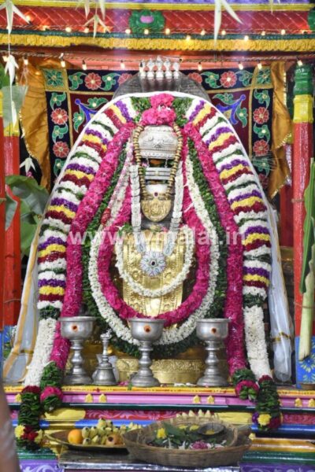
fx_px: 1673
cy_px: 236
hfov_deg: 10.8
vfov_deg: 16.1
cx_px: 158
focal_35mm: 128
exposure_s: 1/125
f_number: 8
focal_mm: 85
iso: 5000
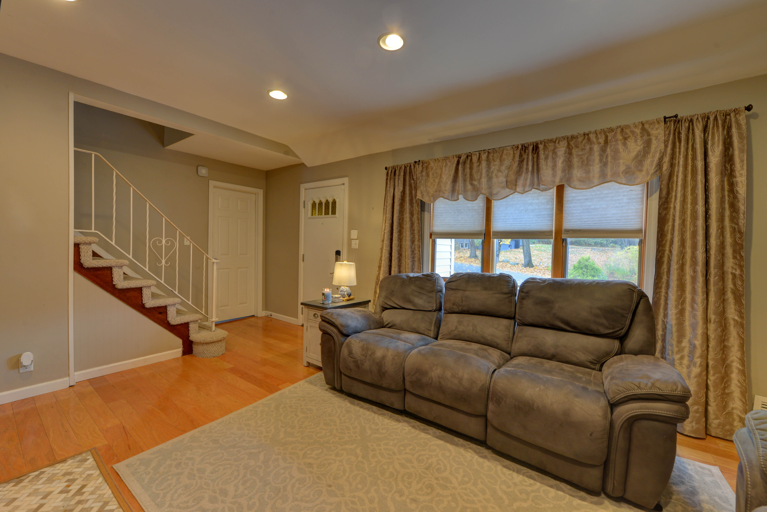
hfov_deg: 104.2
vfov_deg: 81.2
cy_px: 256
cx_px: 384
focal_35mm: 14
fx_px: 298
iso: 640
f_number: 9
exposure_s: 1/13
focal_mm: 14
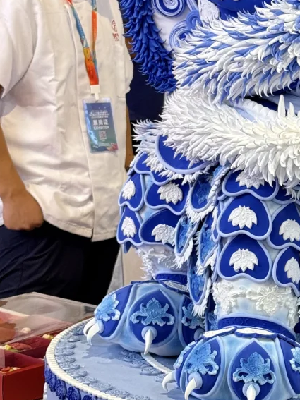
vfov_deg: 16.1
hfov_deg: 11.9
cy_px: 100
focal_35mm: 122
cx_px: 366
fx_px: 1410
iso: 64
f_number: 1.78
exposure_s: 1/50
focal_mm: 6.76
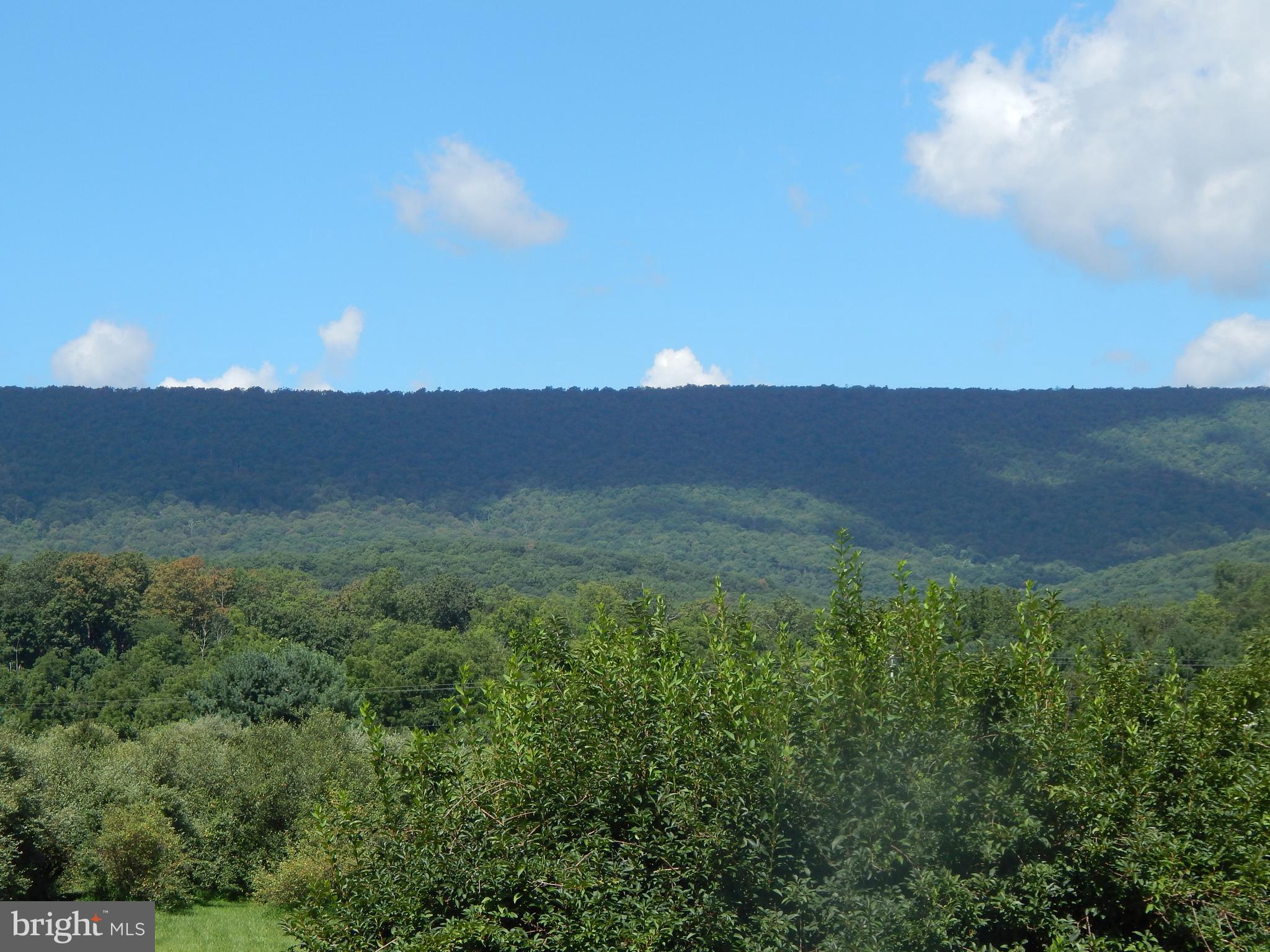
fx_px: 2788
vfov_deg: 19.4
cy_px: 476
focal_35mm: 76
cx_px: 635
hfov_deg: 25.7
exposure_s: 1/800
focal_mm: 13.5
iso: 125
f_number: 4.2
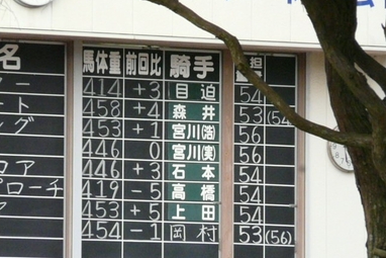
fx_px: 5652
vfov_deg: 2.6
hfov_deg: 3.9
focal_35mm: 527
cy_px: 143
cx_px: 193
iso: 1600
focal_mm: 82.8
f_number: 6.3
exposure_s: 1/400
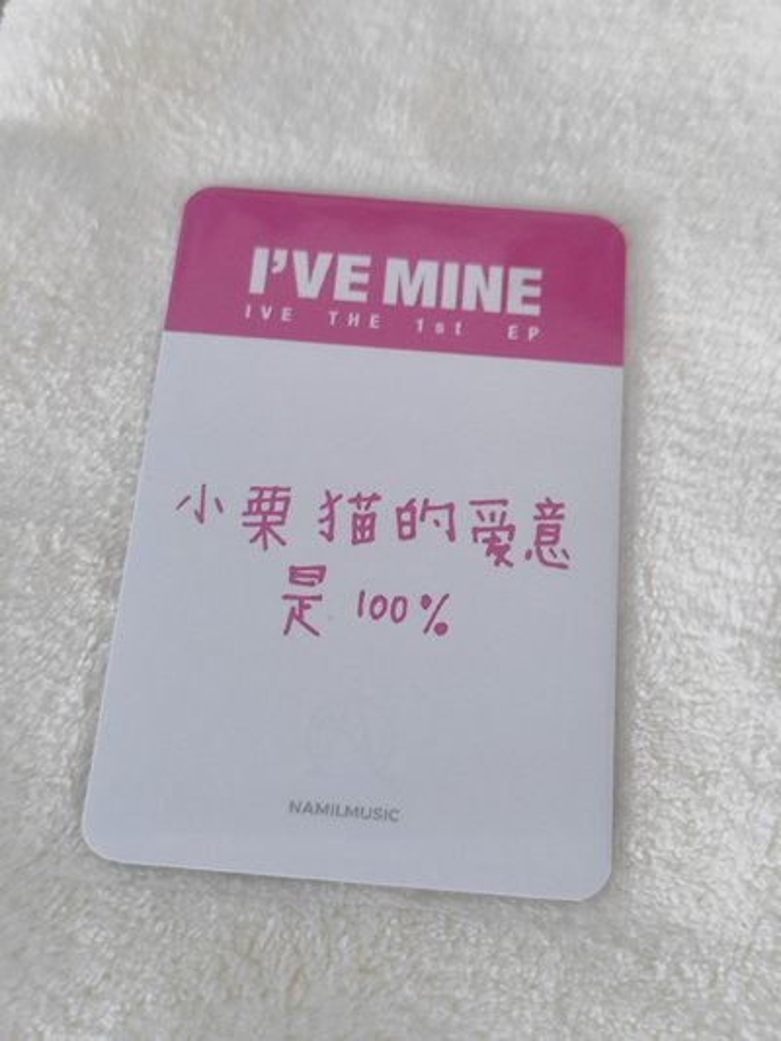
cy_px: 520
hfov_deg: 56.8
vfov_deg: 71.6
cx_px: 390
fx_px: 722
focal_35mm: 24
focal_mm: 5.89
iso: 1063
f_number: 1.89
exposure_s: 1/60
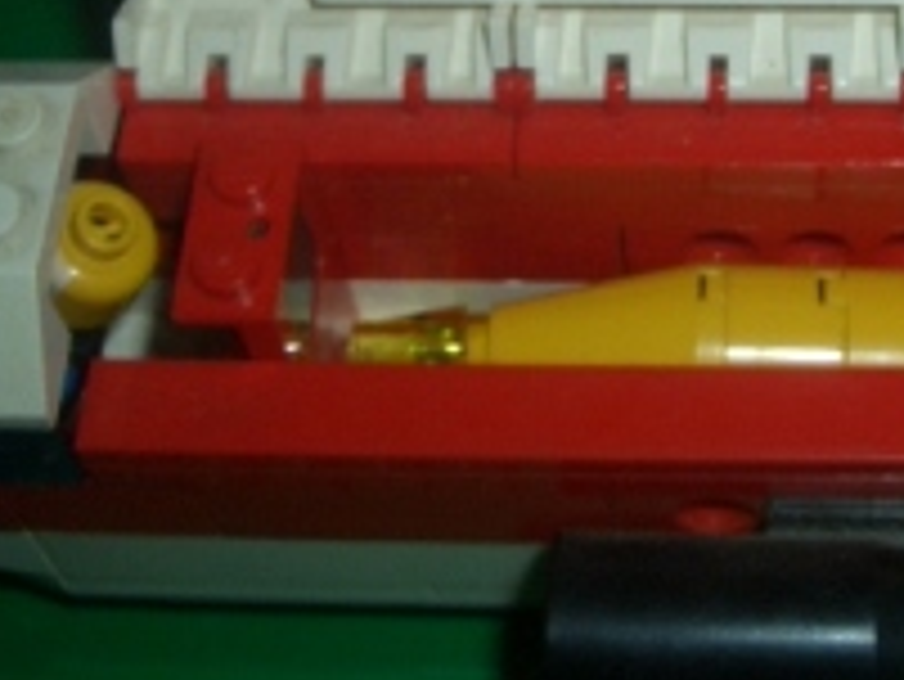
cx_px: 751
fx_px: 2038
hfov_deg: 24.5
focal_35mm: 78
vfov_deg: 18.6
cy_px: 68
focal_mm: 5.8
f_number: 4.3
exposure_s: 1/60
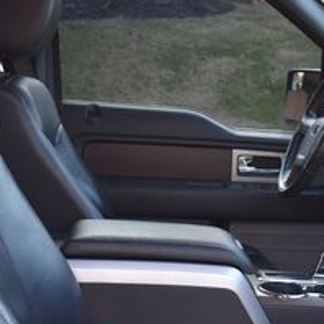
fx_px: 784
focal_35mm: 74
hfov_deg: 22.7
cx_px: 304
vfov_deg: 22.9
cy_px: 272
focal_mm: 18
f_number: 3.5
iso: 640
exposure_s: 1/250
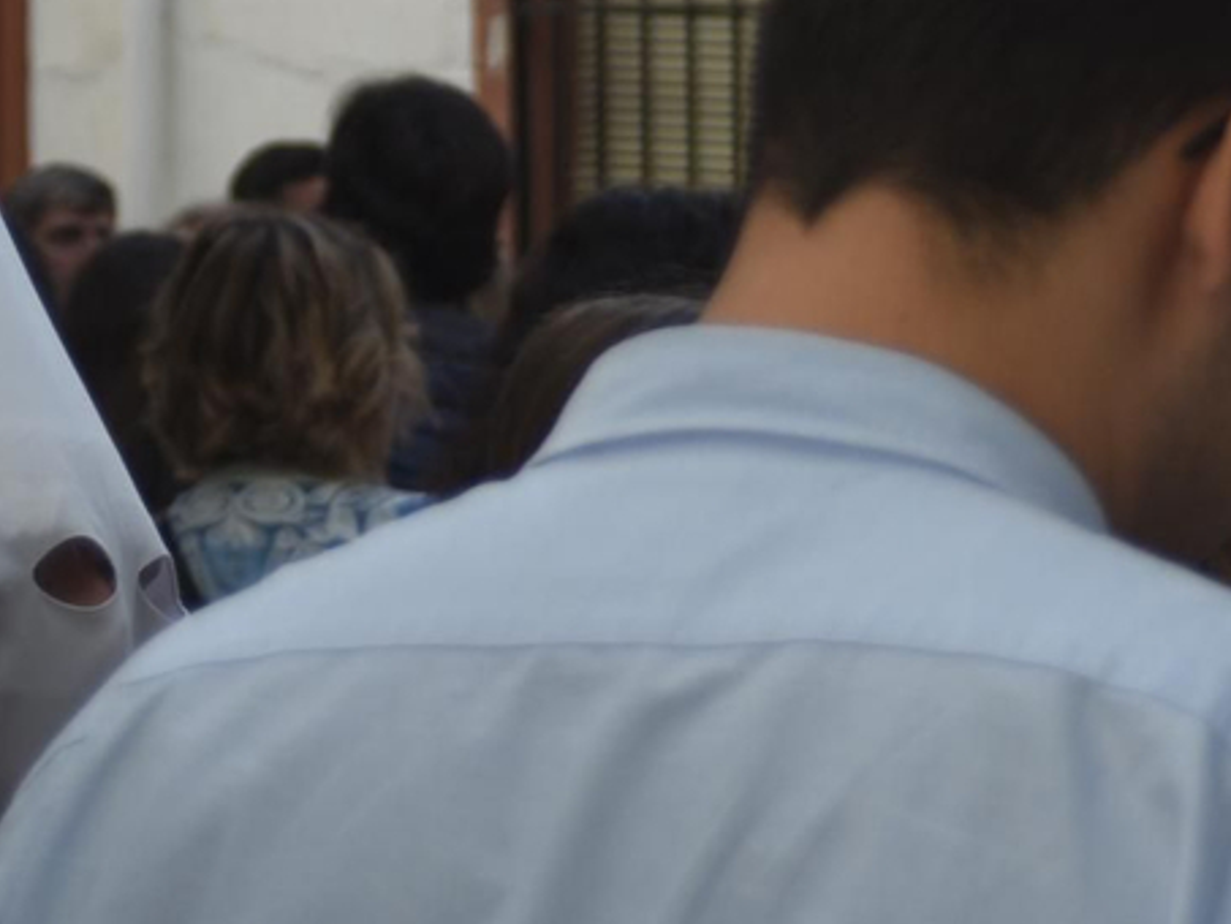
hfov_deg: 7.3
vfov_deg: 5.6
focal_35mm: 265
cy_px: 424
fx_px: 9426
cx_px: 2136
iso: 320
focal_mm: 78
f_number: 5.6
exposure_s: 1/500
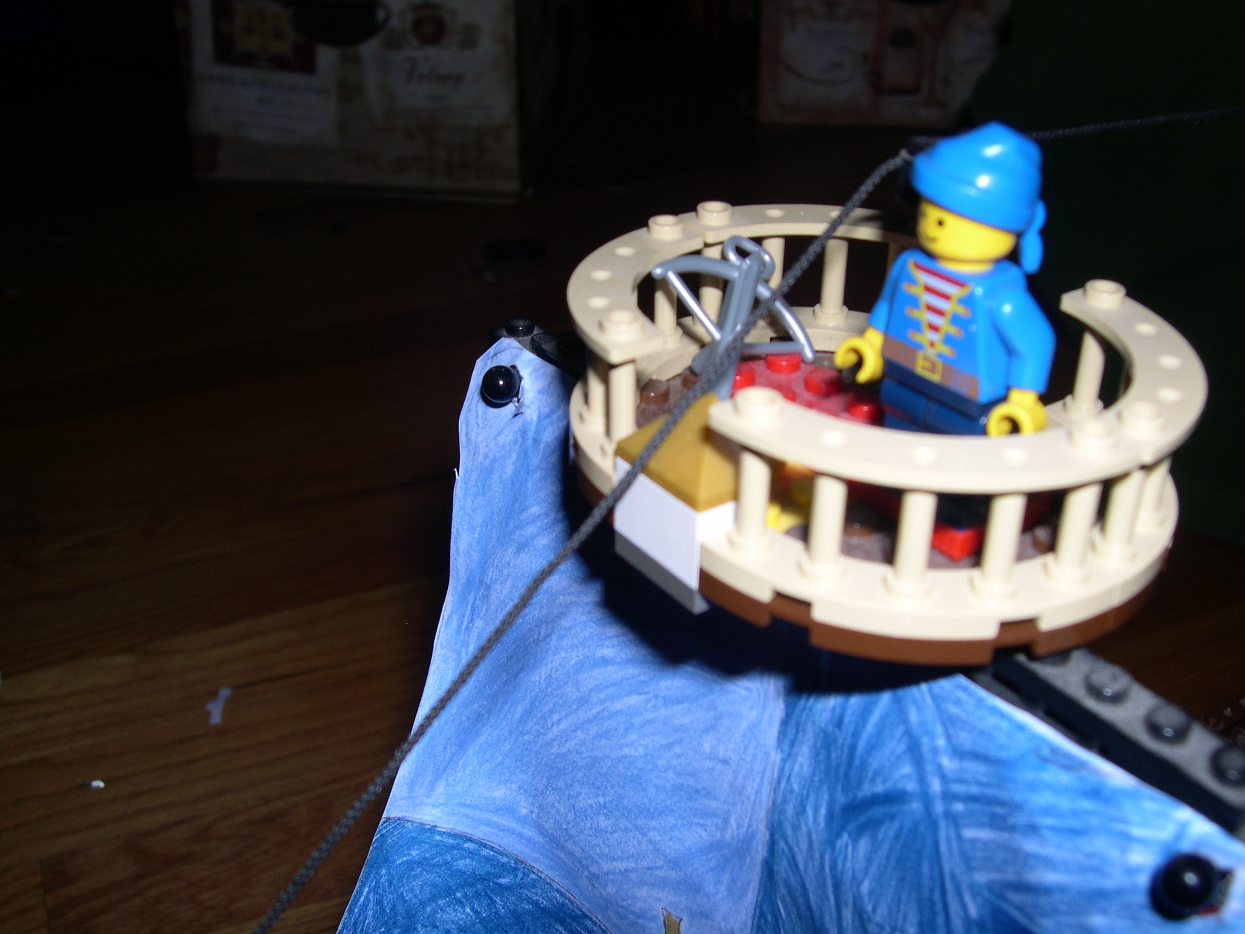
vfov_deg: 37.7
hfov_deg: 49.0
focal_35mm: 38
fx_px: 1367
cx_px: 622
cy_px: 467
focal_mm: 8
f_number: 7.6
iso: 100
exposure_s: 1/60
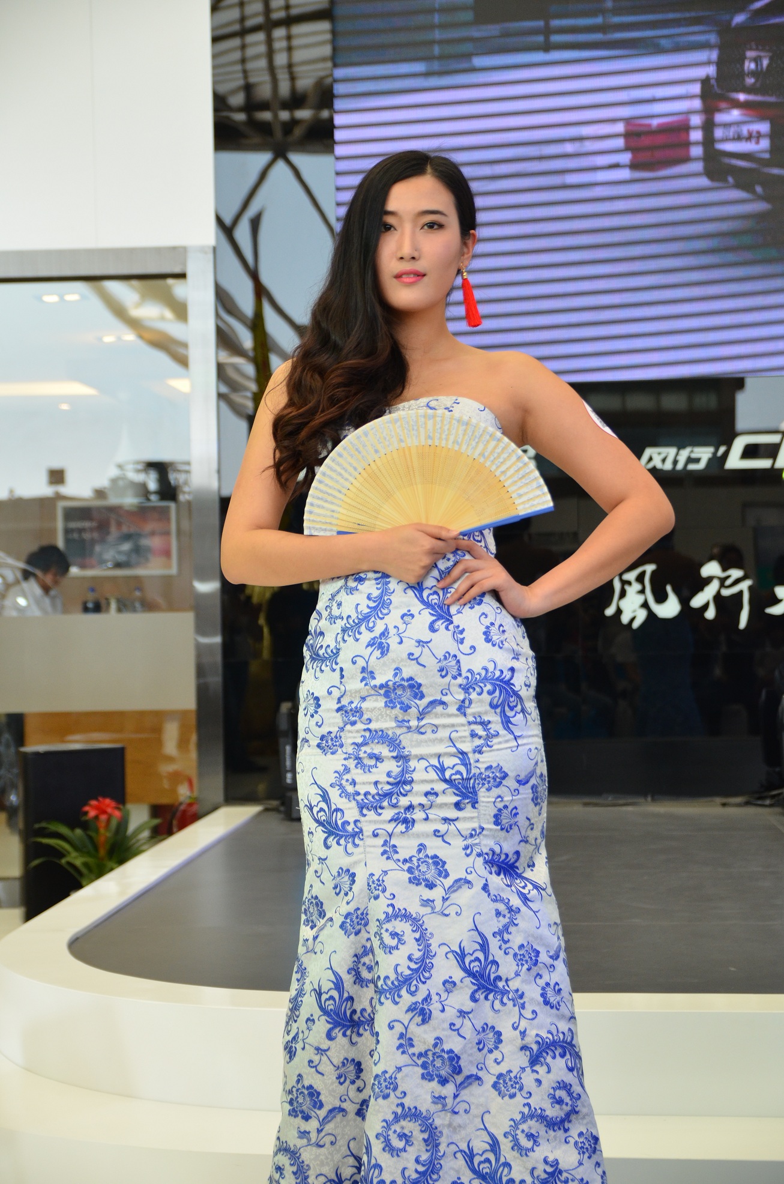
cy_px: 592
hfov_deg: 22.5
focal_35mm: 60
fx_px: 1969
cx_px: 392
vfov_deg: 33.5
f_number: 2.8
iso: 640
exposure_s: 1/1000
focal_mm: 40
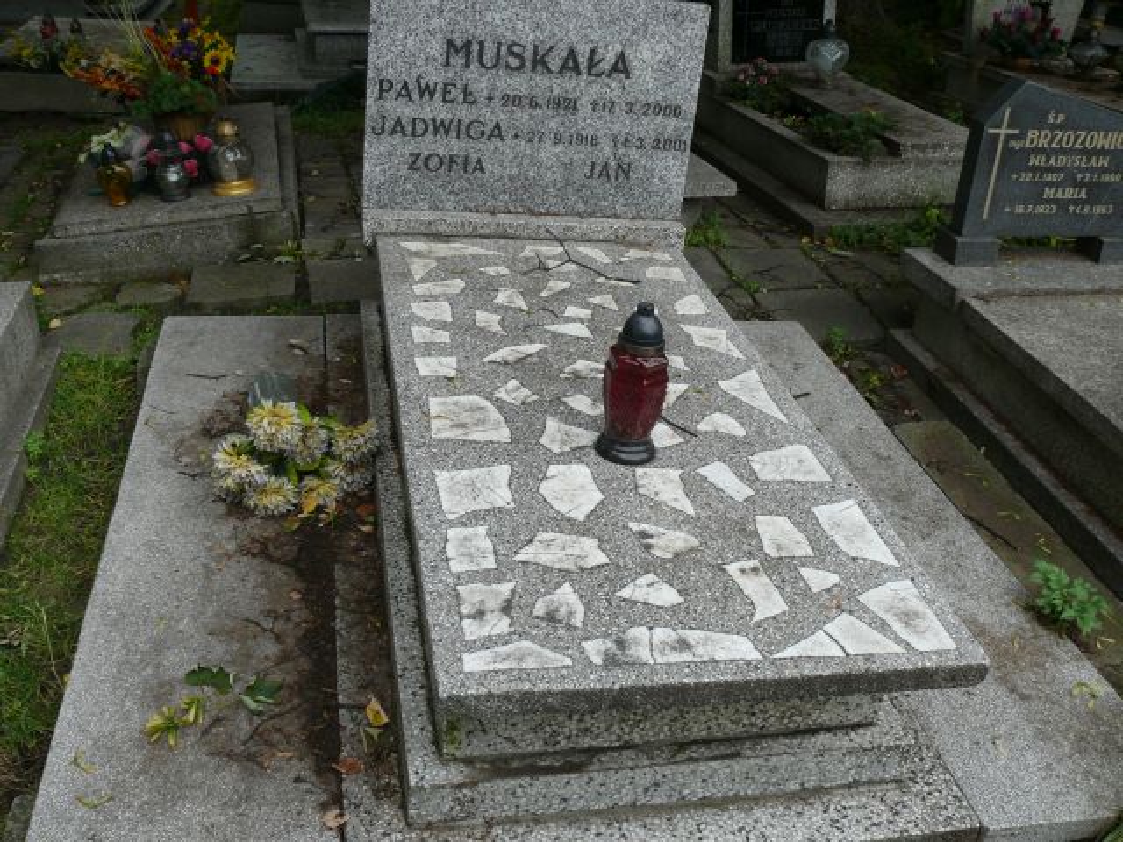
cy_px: 421
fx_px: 1135
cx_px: 562
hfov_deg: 52.6
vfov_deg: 40.7
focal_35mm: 35
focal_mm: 7.4
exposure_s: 1/100
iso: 100
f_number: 4
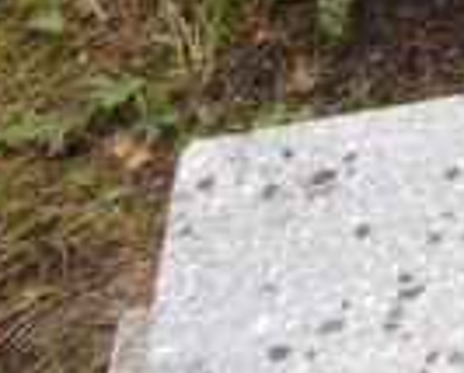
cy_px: -457
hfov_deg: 13.3
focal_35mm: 122
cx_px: 956
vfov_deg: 11.1
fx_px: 1679
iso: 80
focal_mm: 4.6
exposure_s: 1/250
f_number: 3.2
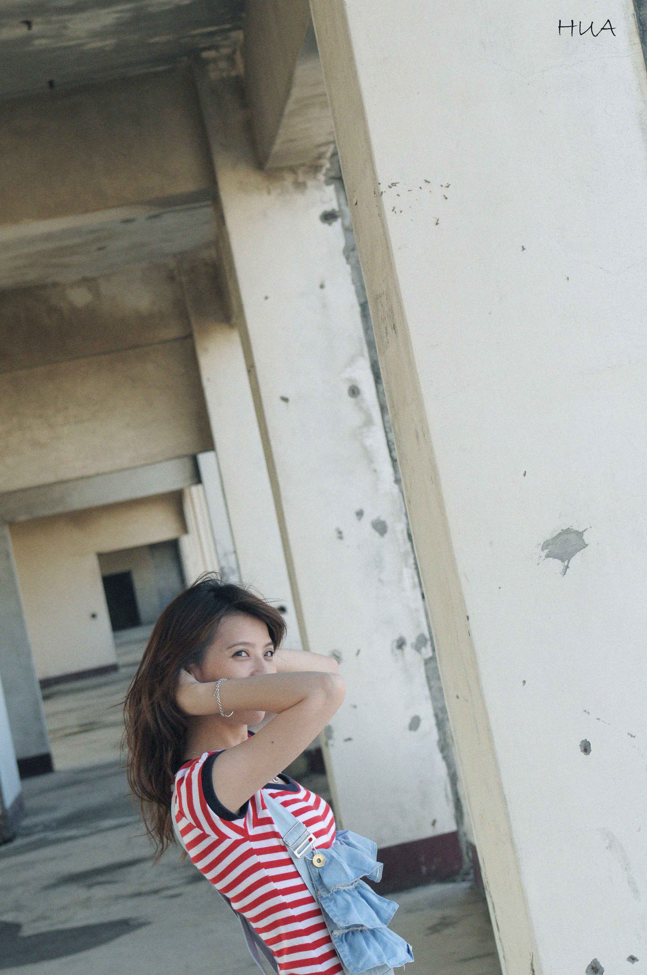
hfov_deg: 16.5
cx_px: 324
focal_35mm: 82
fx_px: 2230
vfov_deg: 24.6
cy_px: 488
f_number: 6.7
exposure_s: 1/180
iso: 200
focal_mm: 55
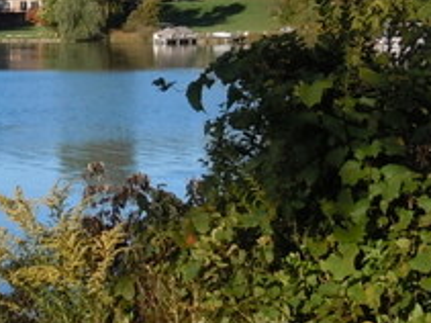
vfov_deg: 11.7
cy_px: 6
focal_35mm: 125
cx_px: -176
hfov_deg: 14.9
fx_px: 1555
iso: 100
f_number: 4
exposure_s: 1/640
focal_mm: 5.9
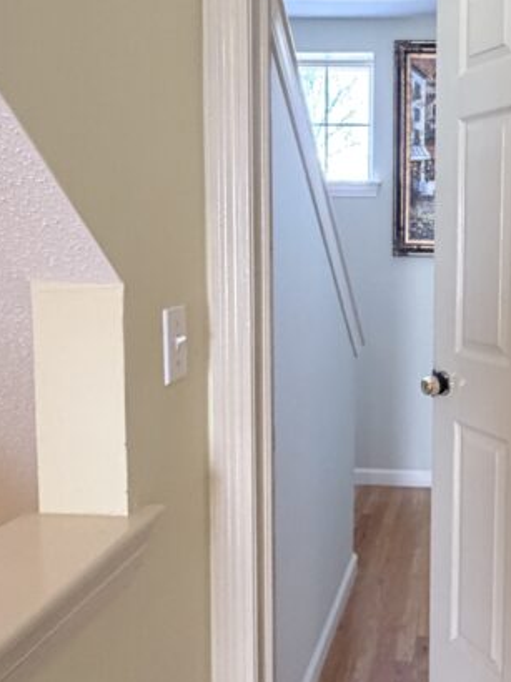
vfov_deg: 52.5
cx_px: 443
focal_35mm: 35
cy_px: 293
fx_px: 690
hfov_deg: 38.4
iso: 500
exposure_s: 1/60
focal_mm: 2.22
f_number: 2.2
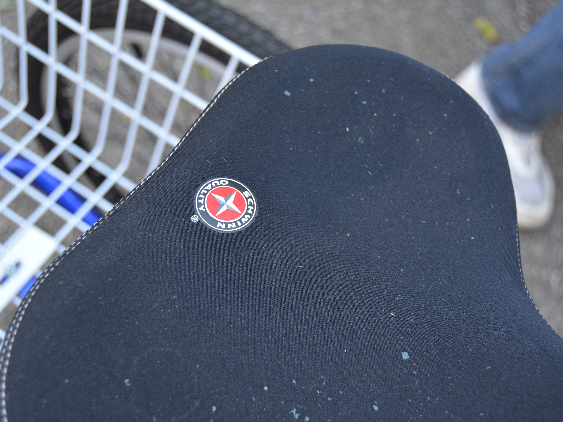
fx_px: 846
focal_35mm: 52
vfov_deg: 28.0
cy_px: 211
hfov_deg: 36.8
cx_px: 298
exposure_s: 1/80
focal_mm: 32
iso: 400
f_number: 4.5
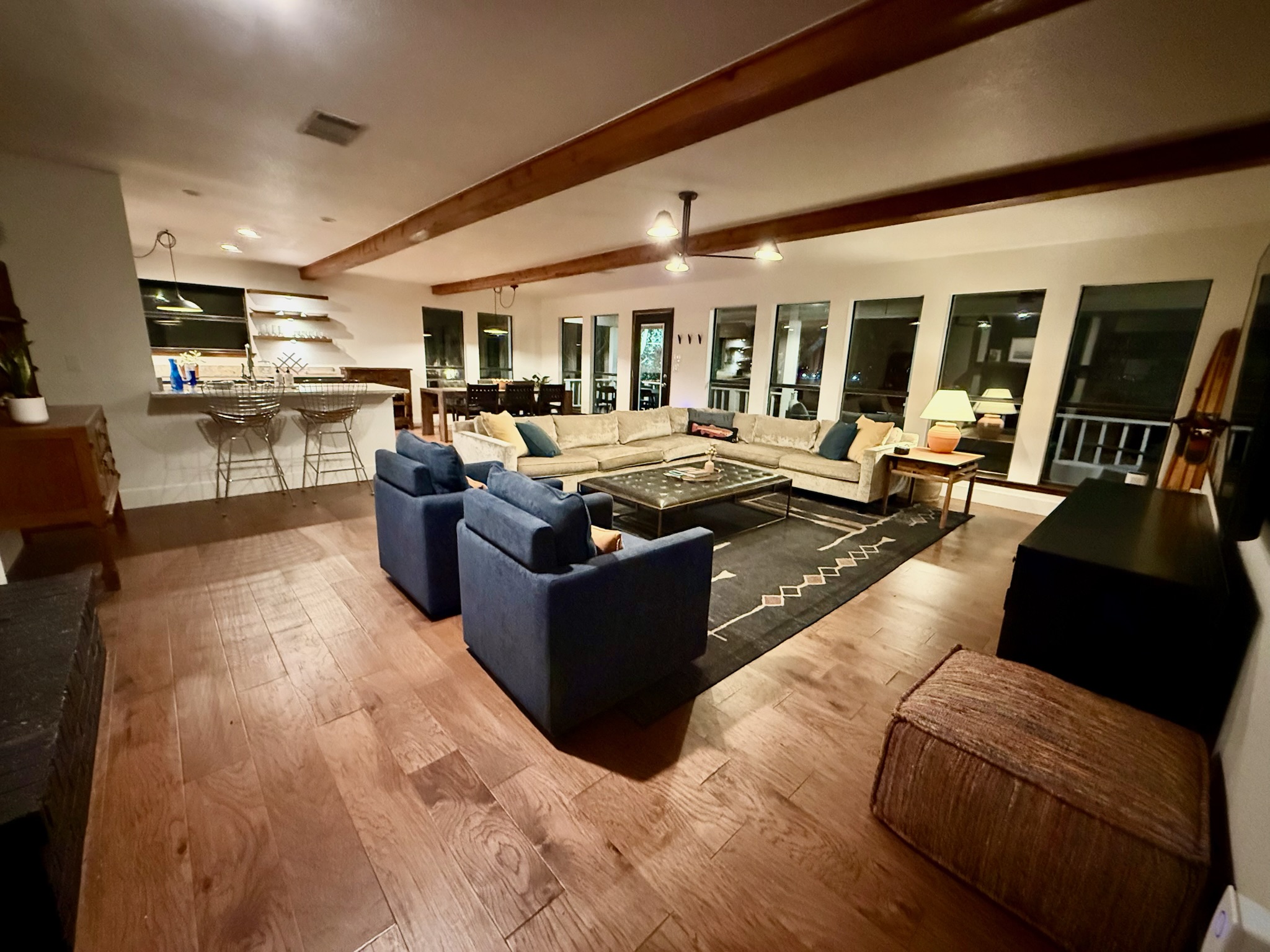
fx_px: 514
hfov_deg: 102.1
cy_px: 476
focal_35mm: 14
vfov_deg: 85.7
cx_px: 635
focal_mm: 2.22
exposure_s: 1/40
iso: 1600
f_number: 2.2
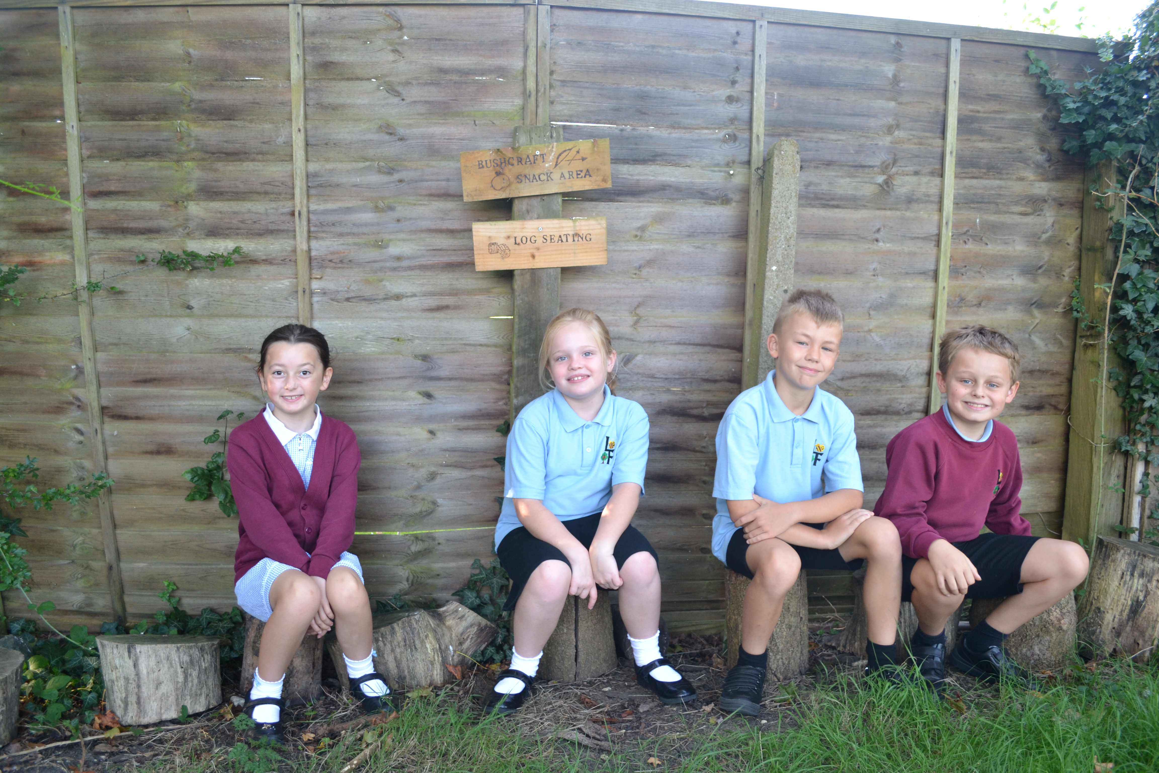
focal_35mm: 27
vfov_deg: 47.9
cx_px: 580
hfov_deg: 67.4
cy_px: 386
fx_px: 869
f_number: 4.5
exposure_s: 1/80
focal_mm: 18
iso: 400
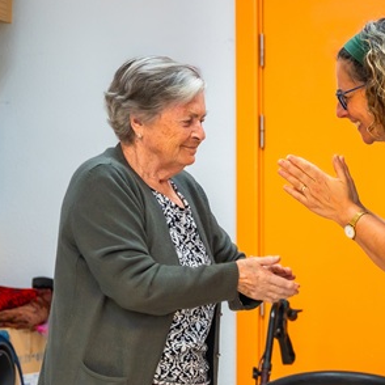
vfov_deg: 11.0
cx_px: 546
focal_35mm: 158
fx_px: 1988
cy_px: 313
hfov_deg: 10.7
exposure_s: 1/160
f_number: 2.8
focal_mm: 54.7
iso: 800
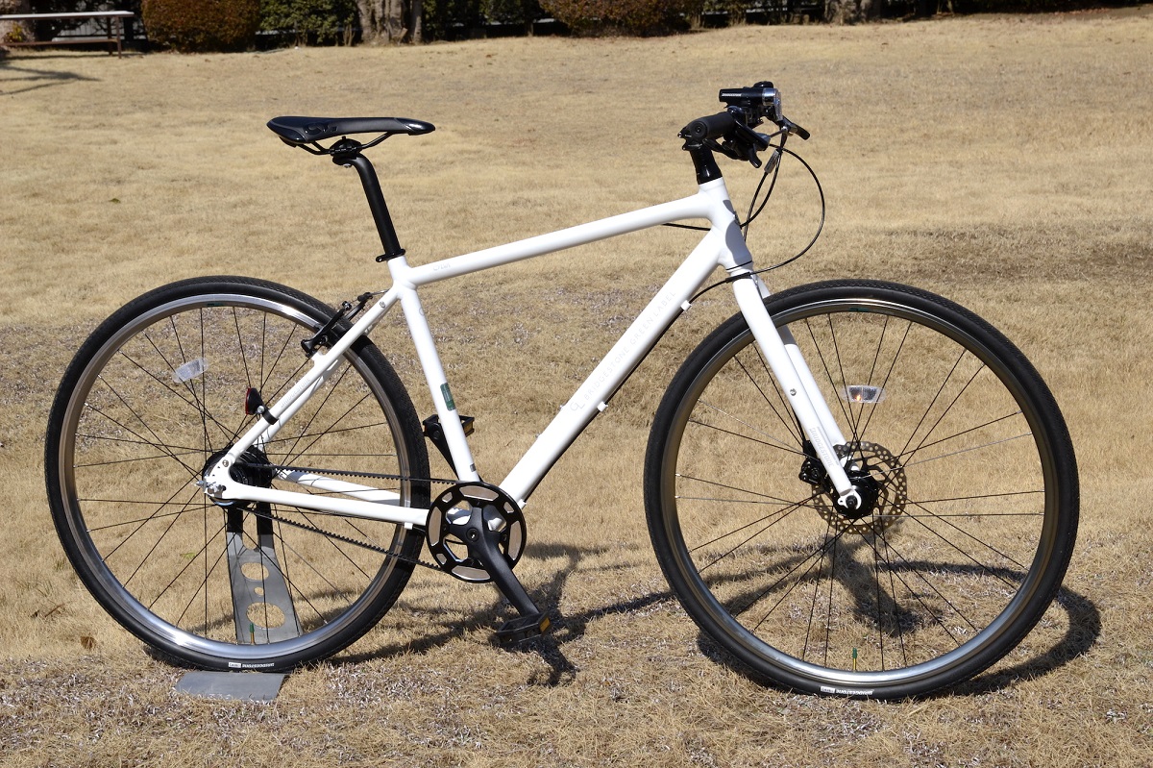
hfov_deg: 27.0
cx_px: 576
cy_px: 384
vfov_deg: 18.2
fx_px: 2401
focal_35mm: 75
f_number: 14
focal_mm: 50
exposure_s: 1/800
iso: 400
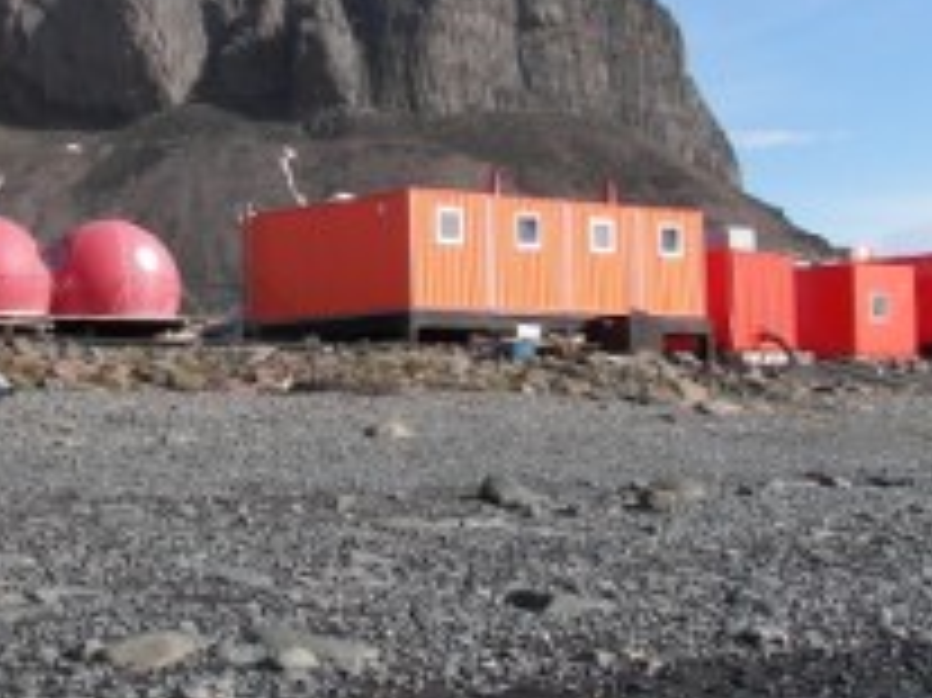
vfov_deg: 18.8
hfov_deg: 24.9
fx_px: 2099
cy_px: 234
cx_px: 297
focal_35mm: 78
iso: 50
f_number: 4
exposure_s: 1/640
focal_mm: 6
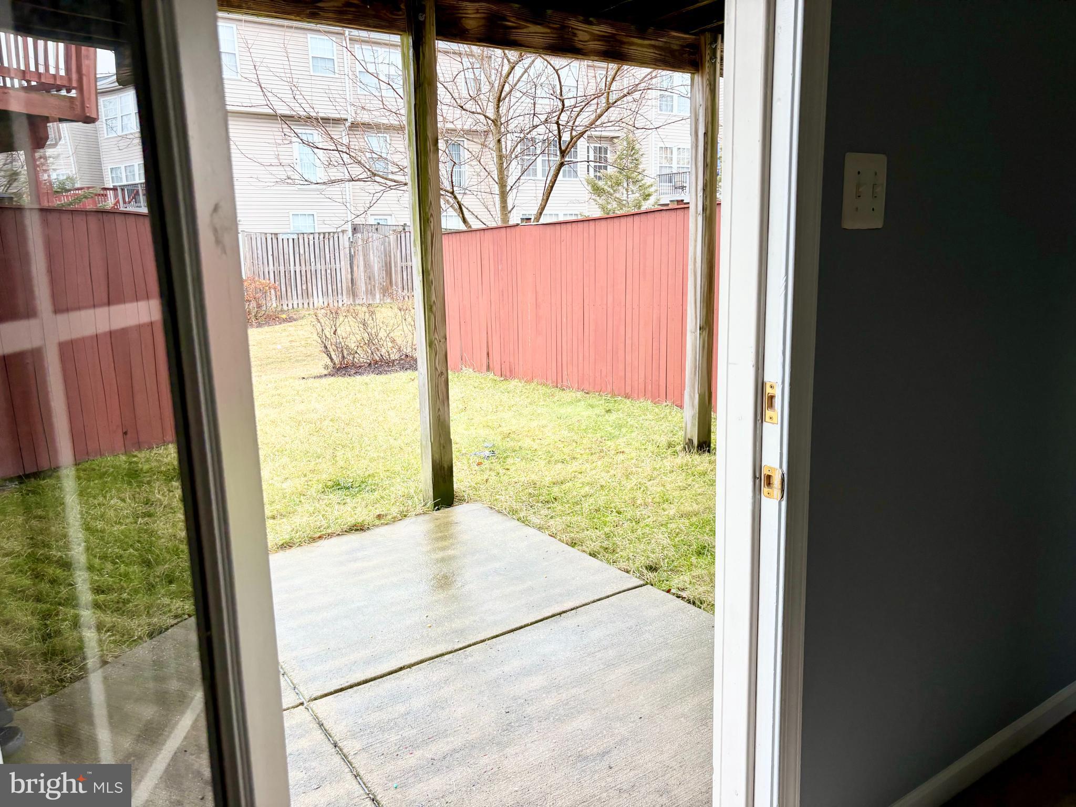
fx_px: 808
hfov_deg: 67.3
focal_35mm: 26
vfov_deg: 53.1
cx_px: 538
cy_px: 404
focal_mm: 5.96
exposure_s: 1/121
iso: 64
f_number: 1.6
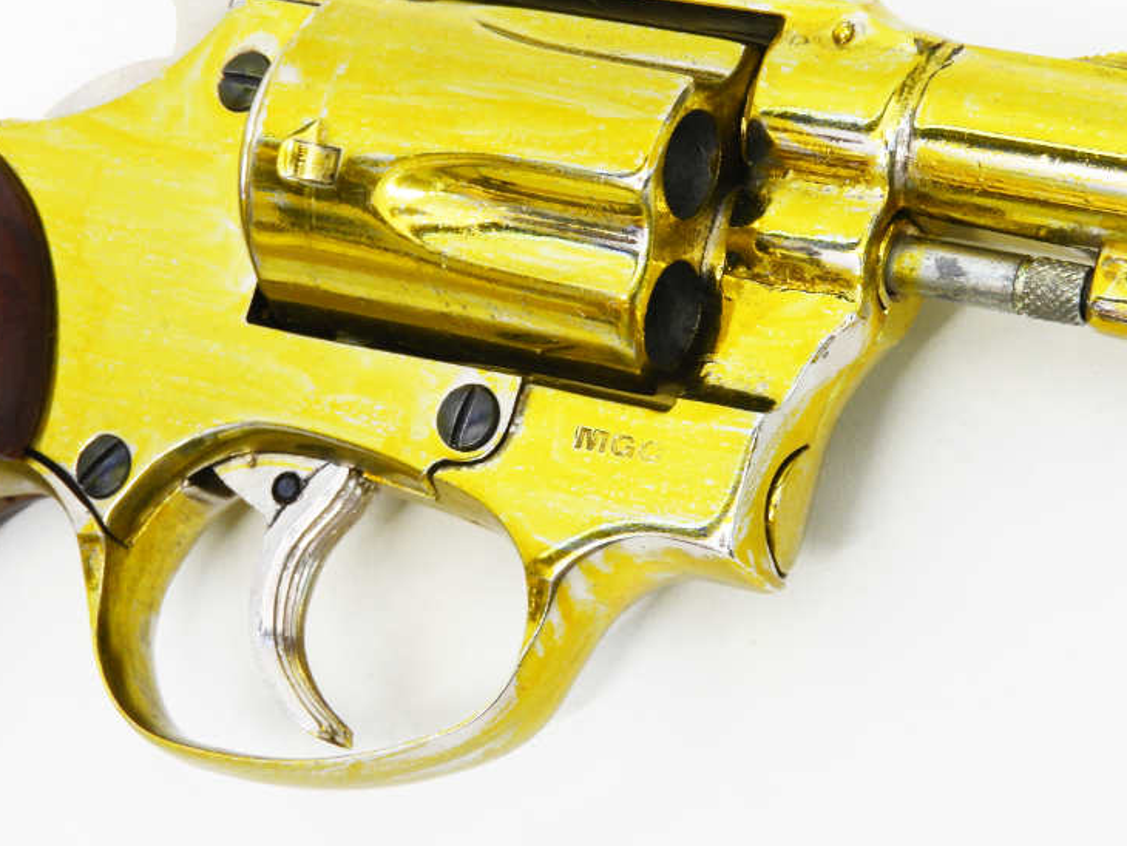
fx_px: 3745
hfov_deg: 17.1
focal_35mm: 115
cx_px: 571
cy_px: 408
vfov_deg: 12.9
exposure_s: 1/20
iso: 200
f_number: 7.6
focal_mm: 18.8
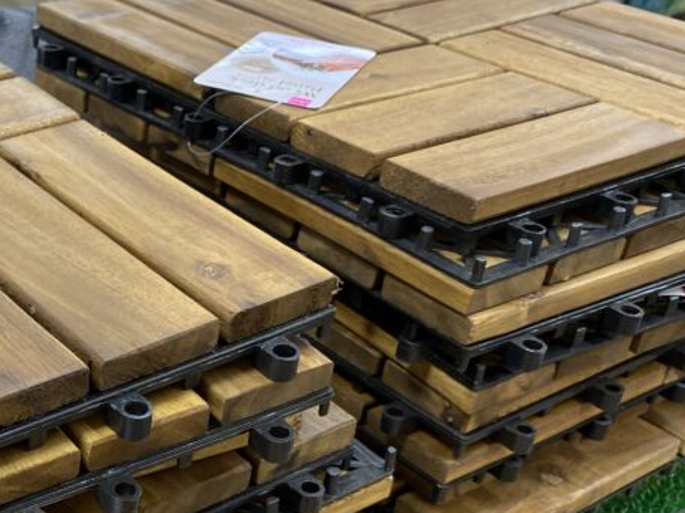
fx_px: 1147
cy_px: 400
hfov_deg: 31.2
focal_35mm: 58
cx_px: 25
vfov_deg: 24.9
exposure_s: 1/121
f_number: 1.8
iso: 100
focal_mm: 4.25
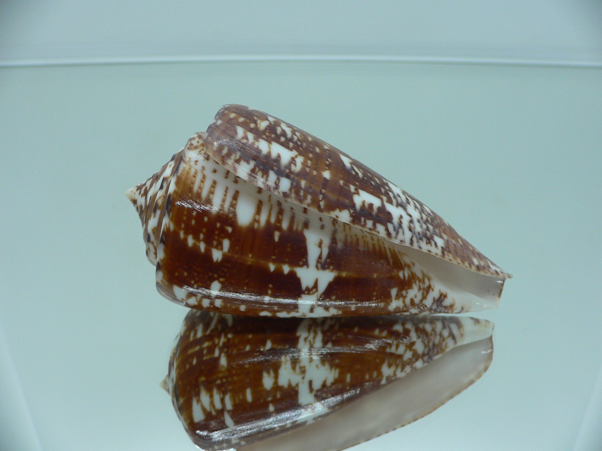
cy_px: 226
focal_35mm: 35
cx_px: 301
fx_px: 609
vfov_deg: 40.7
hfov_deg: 52.6
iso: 100
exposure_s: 1/60
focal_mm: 4.6
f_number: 2.8
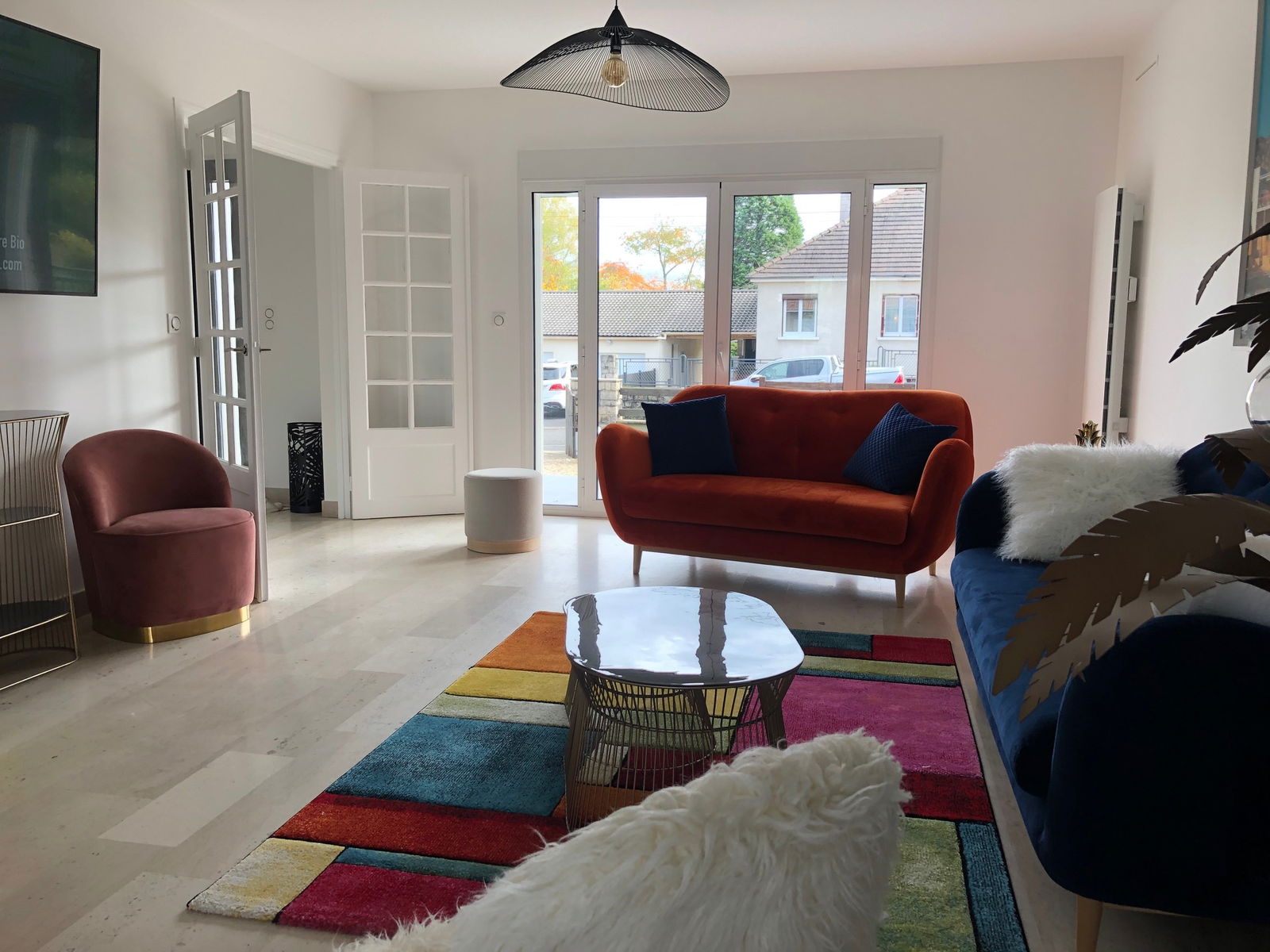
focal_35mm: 28
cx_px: 635
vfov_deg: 49.7
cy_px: 476
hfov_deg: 63.4
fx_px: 1027
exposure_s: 1/120
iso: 50
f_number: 1.8
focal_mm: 3.99
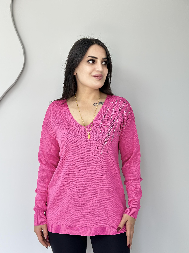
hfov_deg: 30.3
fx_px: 349
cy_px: 126
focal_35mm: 48
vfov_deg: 39.7
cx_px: 94
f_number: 1.78
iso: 100
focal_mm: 6.86
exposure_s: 1/100
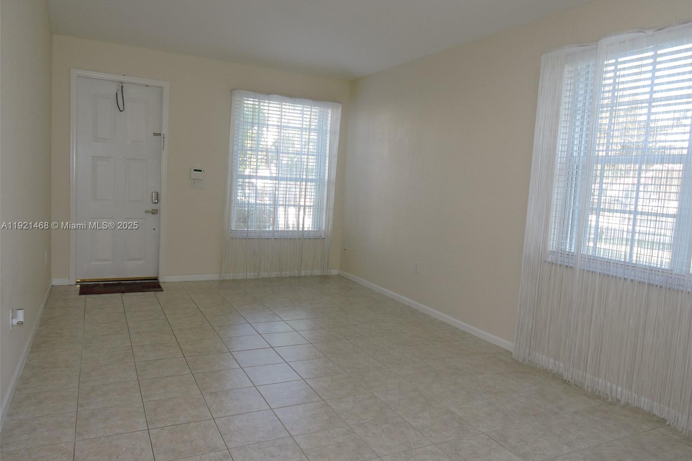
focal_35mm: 25
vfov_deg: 51.3
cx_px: 346
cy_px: 226
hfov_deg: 71.5
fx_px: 480
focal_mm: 4.3
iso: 100
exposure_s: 1/40
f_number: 3.3
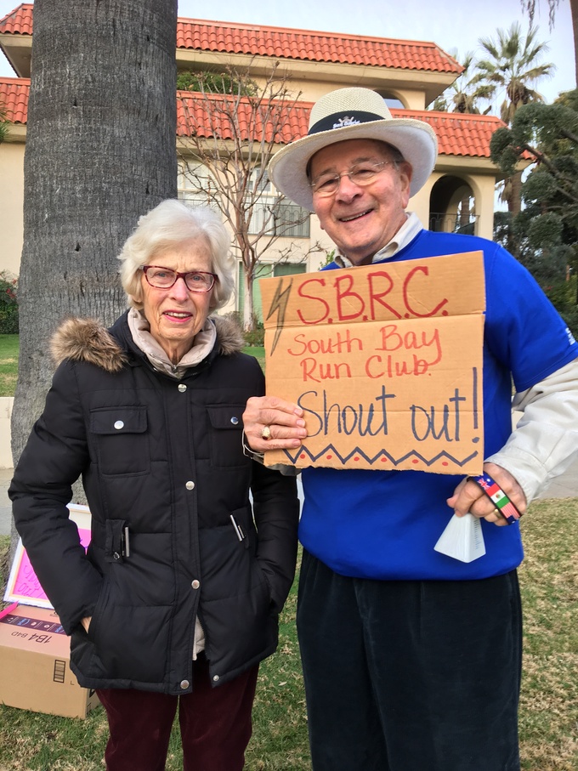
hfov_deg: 48.2
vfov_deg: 61.7
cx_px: 289
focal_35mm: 29
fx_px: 646
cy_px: 386
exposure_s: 1/60
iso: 25
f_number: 2.2
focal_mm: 4.15
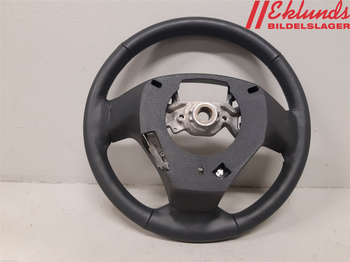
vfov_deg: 53.1
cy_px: 131
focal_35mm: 26
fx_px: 263
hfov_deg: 67.3
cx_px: 175
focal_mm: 3.93
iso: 250
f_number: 1.7
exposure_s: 1/50
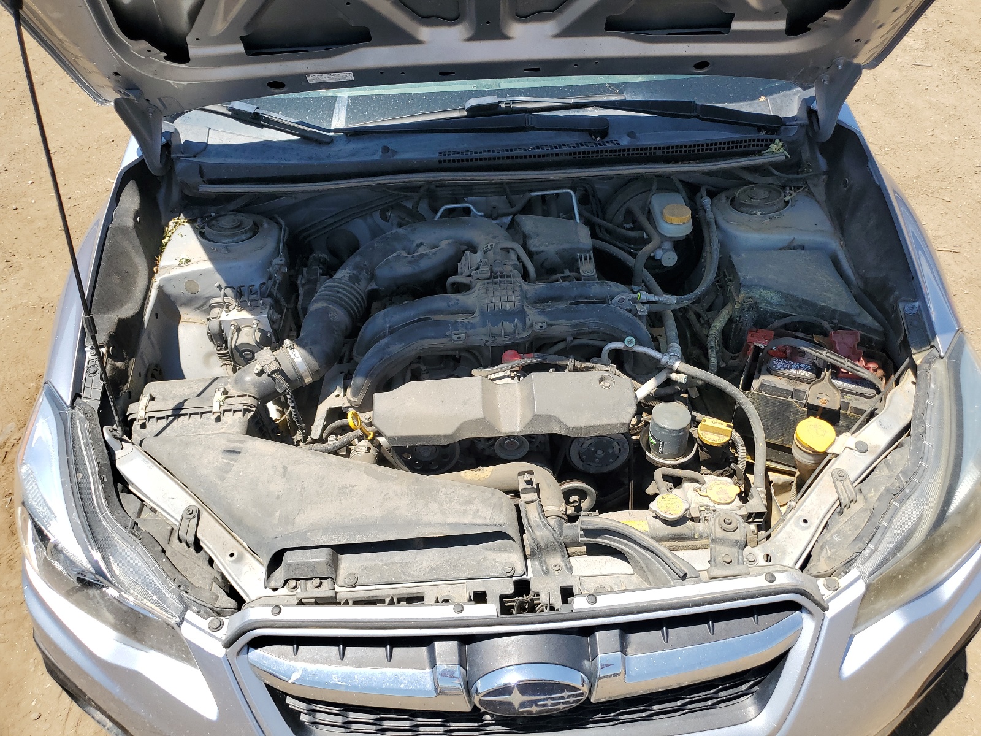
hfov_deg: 67.3
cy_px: 368
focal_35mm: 26
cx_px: 490
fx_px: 737
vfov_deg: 53.1
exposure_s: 1/1667
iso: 50
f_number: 1.5
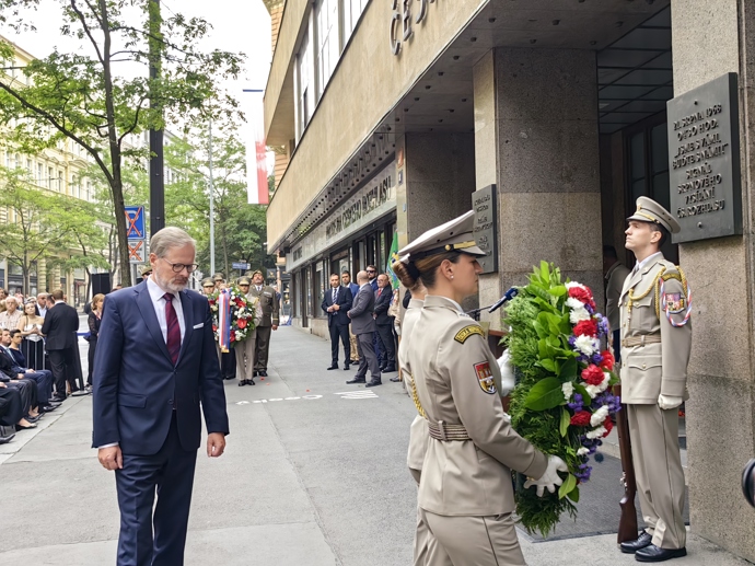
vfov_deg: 35.9
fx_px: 872
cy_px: 283
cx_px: 378
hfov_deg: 46.8
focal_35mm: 40
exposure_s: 1/861
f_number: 2
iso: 80
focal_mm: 5.75
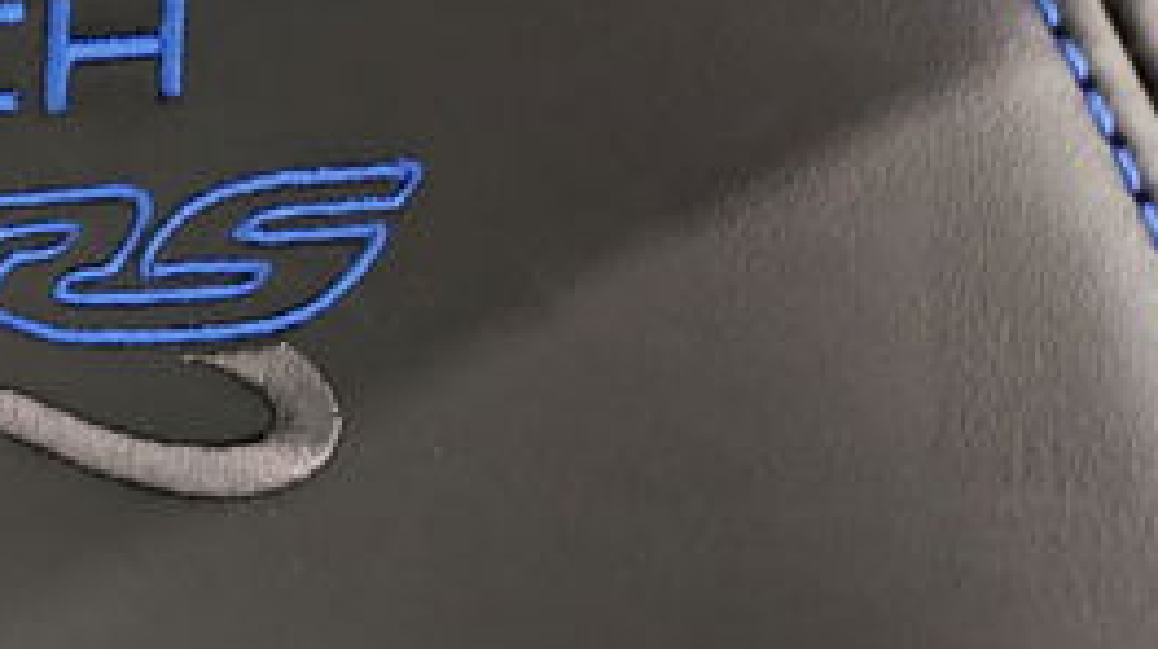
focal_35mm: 73
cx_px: -408
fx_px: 2240
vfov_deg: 16.2
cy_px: 623
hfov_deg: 24.6
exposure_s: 1/15
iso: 1250
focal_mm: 5.4
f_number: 1.8
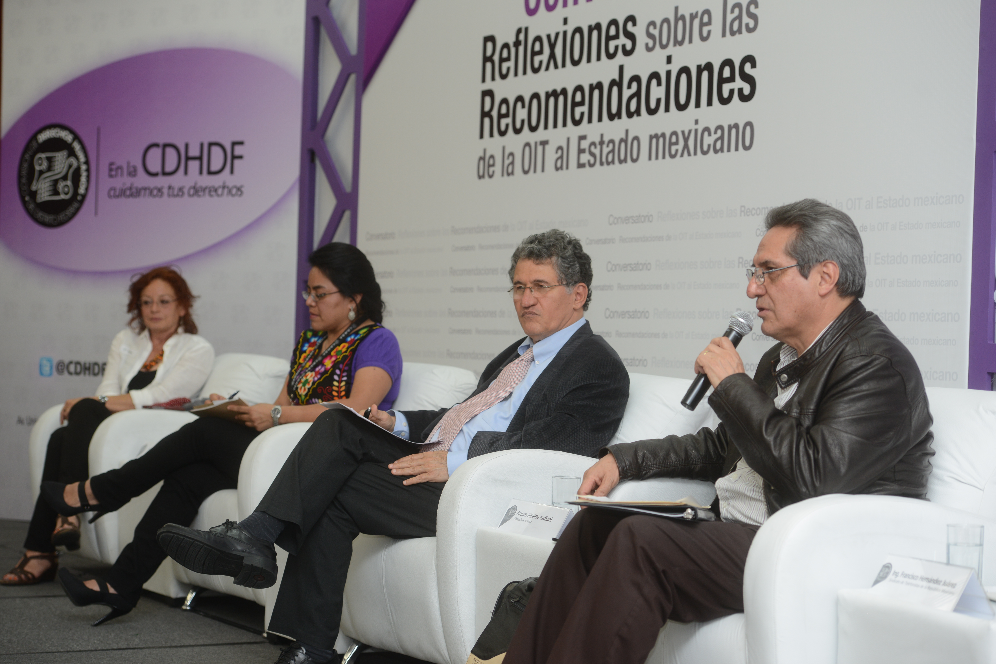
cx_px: 498
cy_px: 332
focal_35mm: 82
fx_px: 2268
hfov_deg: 24.8
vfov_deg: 16.7
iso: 500
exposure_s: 1/60
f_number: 3.5
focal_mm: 82
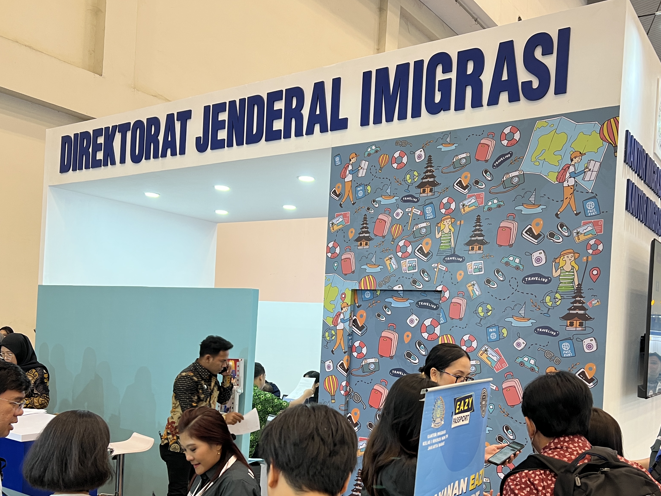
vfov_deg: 41.4
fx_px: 649
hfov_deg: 53.9
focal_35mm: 34
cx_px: 345
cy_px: 319
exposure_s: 1/50
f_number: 1.5
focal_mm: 5.7
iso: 100
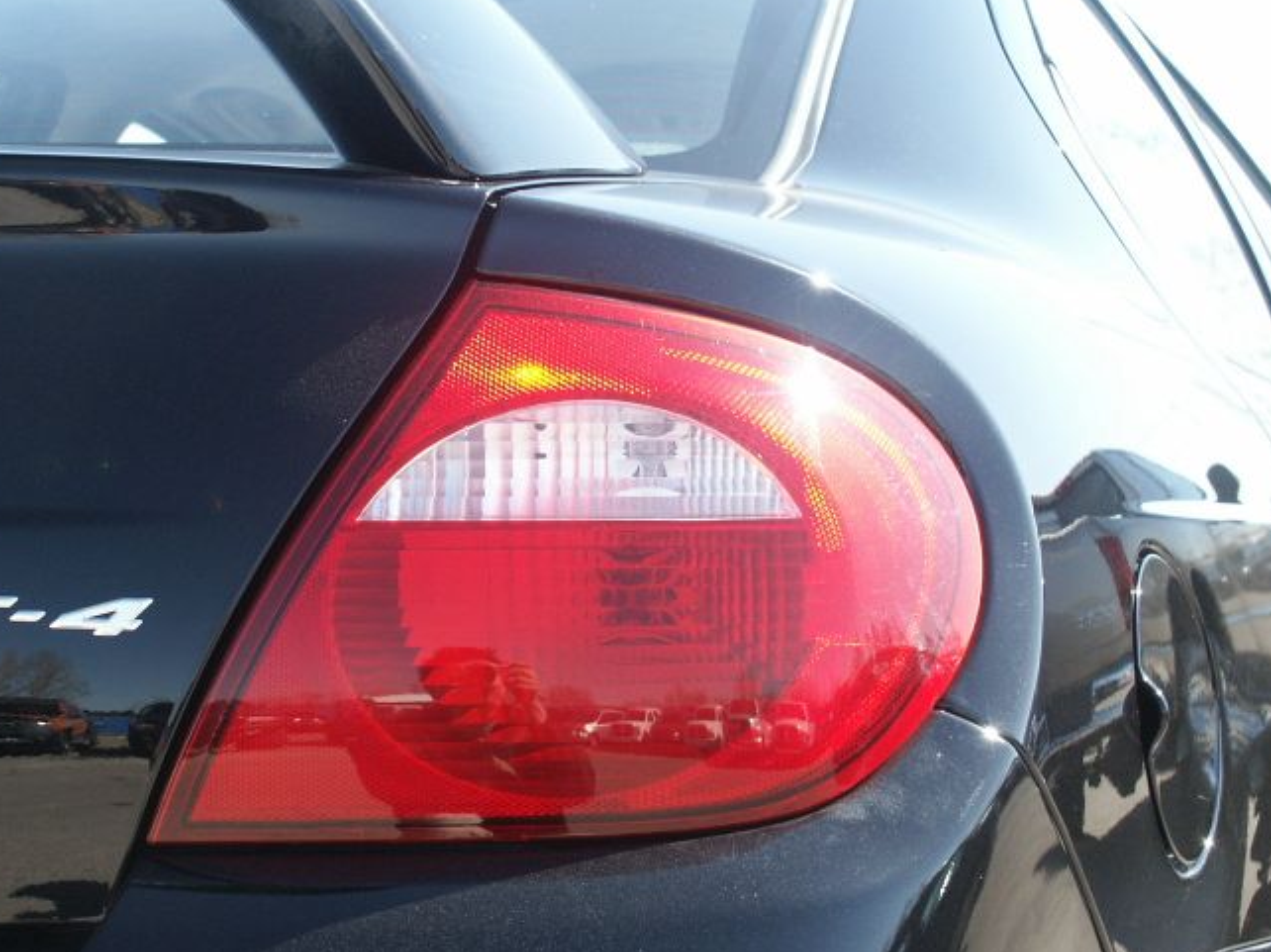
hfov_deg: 21.5
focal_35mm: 91
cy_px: 449
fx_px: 3340
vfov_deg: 16.2
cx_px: 509
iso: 100
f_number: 4
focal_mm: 18.17
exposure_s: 1/250
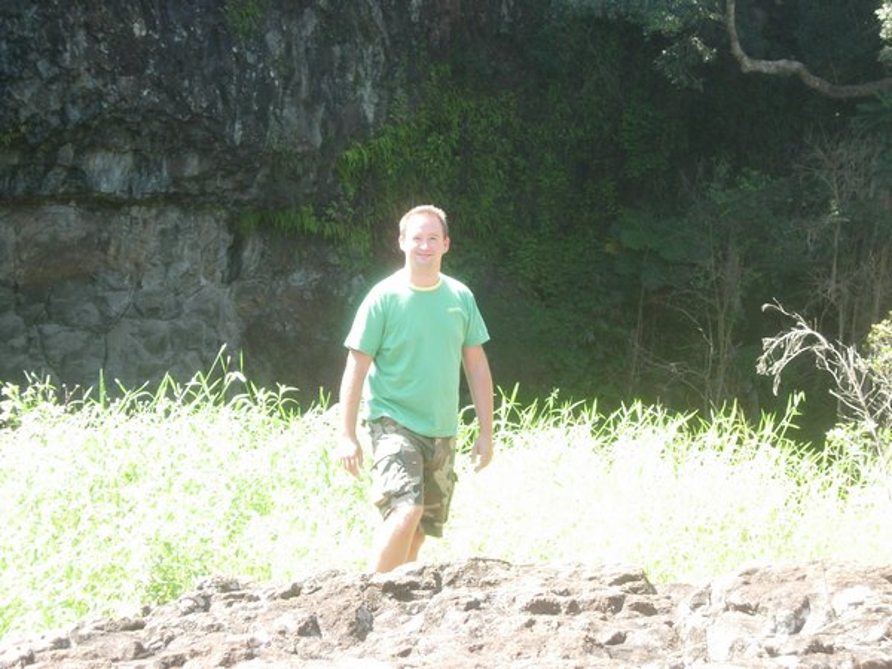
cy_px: 334
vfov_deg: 16.1
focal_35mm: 92
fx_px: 2371
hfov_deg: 21.3
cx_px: 446
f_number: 4.3
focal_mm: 19.1
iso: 79
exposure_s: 1/53.8
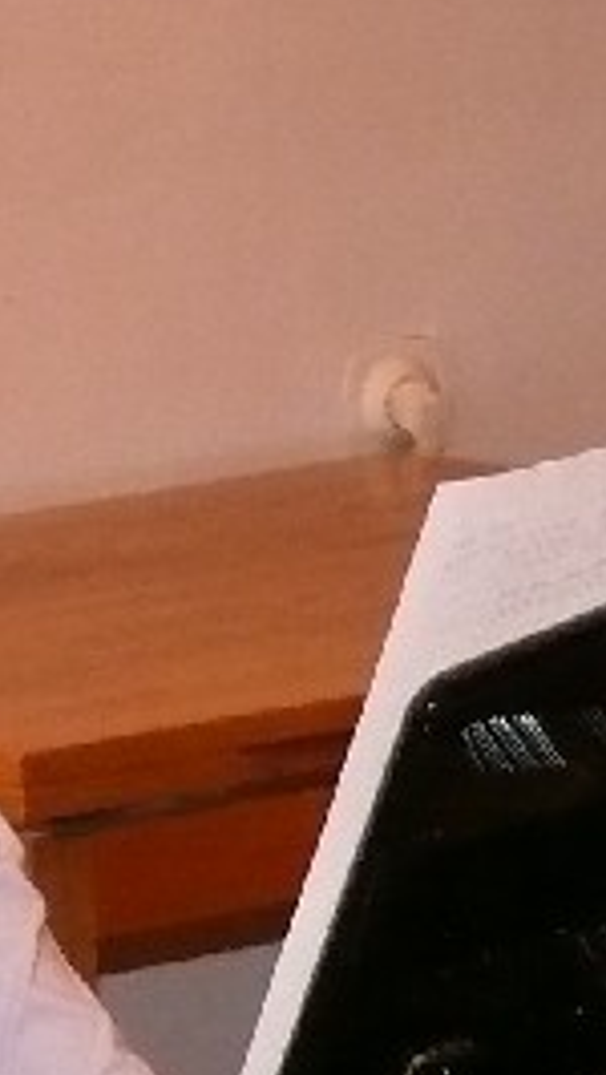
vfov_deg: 6.8
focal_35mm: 318
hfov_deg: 3.8
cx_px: -202
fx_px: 9067
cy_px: 630
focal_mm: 13
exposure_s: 1/30
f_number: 3.2
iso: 400
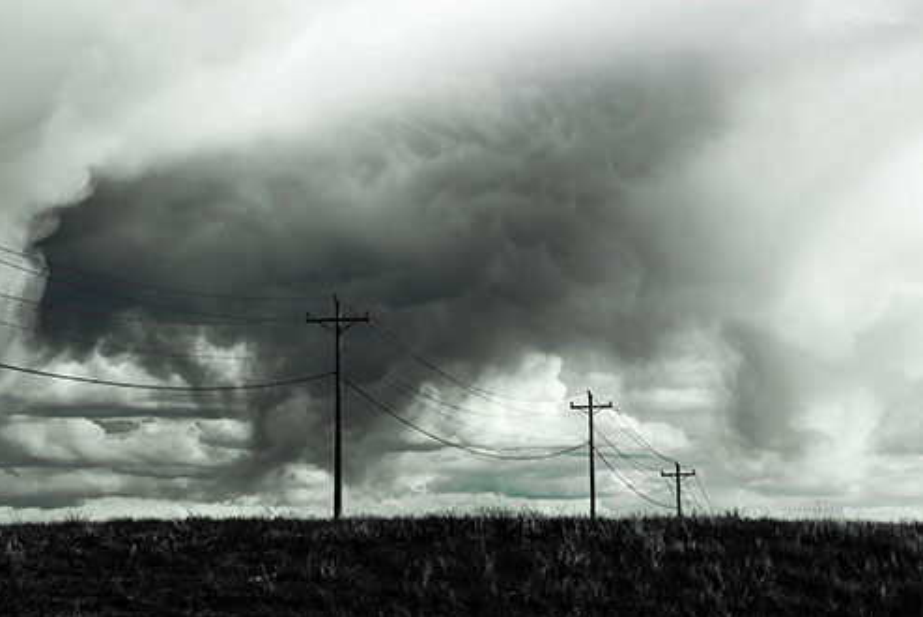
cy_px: 309
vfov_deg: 15.0
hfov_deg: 22.4
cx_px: 460
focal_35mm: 91
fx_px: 2334
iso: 64
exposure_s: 1/250
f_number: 8
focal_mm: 60
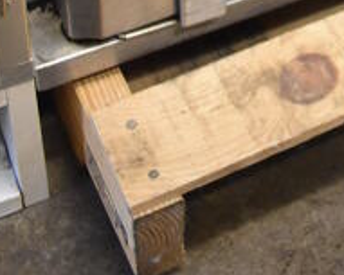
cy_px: -483
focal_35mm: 121
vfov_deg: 10.2
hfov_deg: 15.1
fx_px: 1233
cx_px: 452
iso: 3200
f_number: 3.5
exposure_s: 1/125
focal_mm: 18
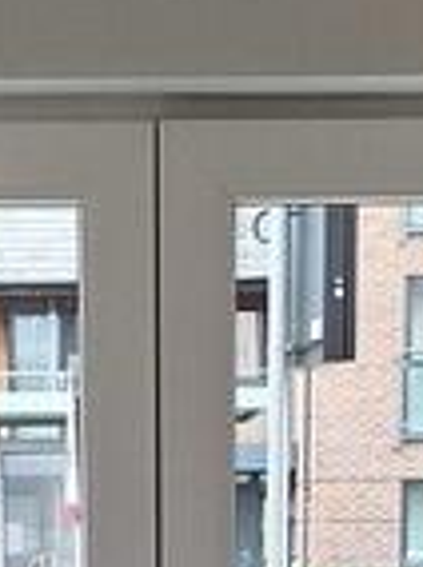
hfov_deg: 8.9
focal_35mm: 166
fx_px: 2713
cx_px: 100
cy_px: 1250
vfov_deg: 10.6
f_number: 1.8
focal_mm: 5.54
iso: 50
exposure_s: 1/120
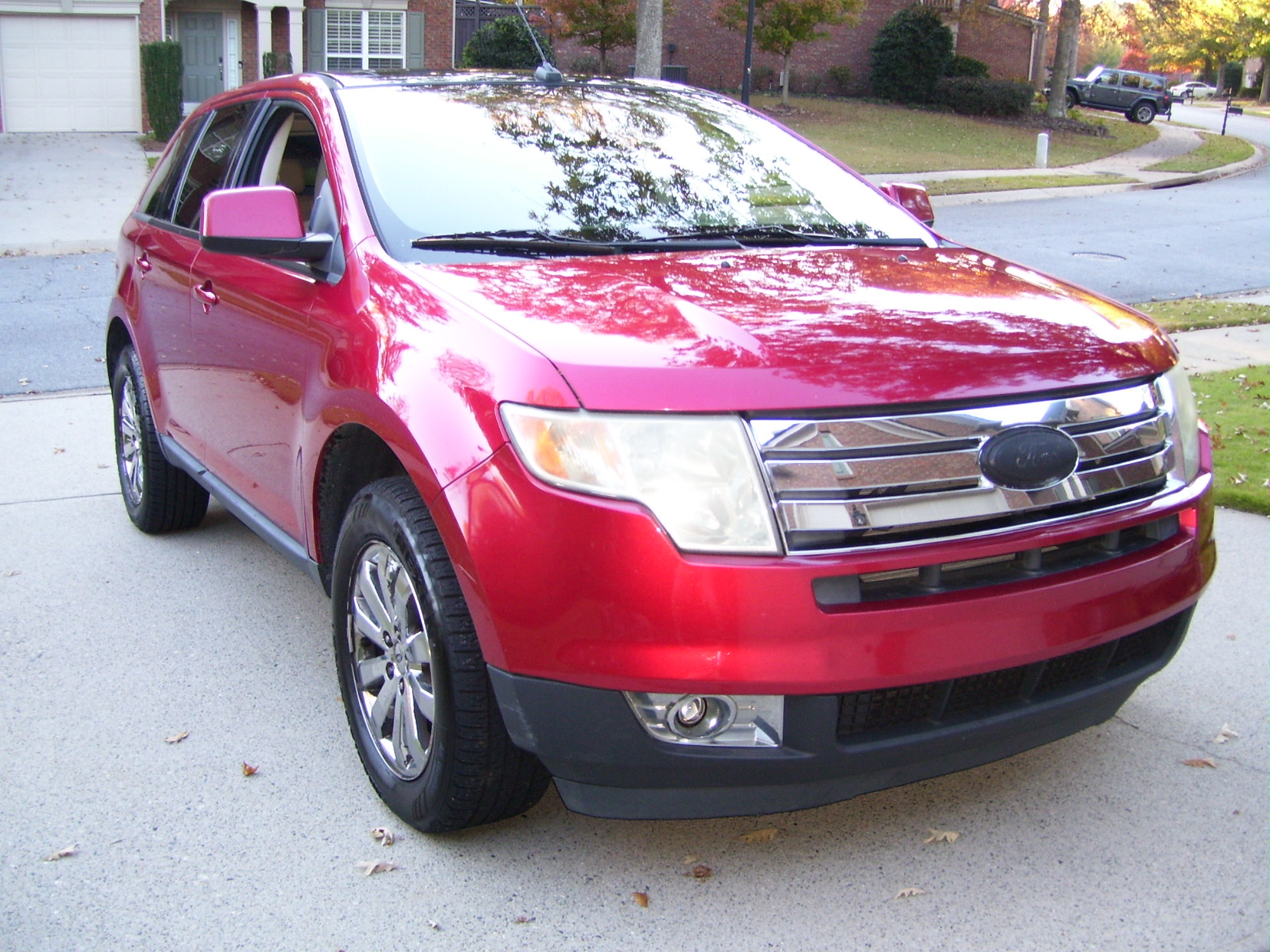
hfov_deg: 50.1
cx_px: 635
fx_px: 1357
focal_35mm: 37
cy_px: 476
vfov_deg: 38.7
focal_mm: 6
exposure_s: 1/60
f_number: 2.7
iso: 125
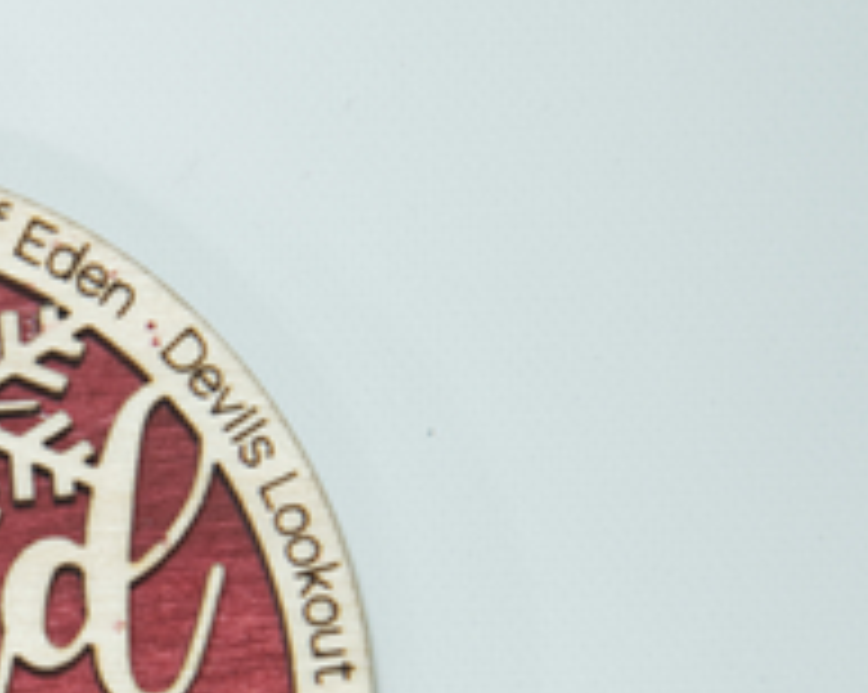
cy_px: 608
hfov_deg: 9.2
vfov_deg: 7.4
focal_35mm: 207
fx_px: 5312
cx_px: -247
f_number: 4.5
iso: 125
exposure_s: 1/20
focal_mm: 85
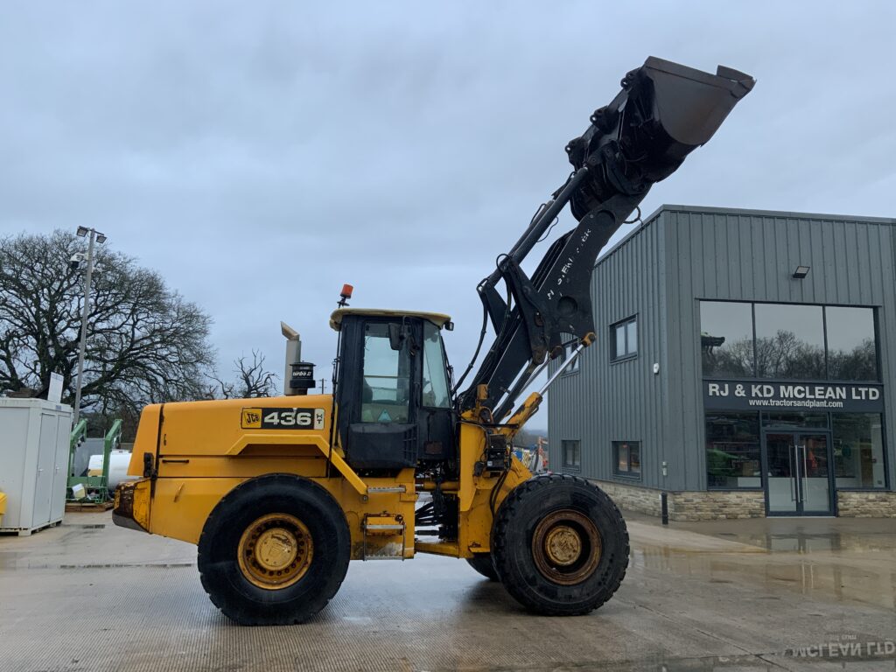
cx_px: 448
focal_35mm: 29
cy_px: 336
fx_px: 751
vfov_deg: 48.2
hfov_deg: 61.7
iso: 50
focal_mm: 3
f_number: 1.8
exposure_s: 1/122
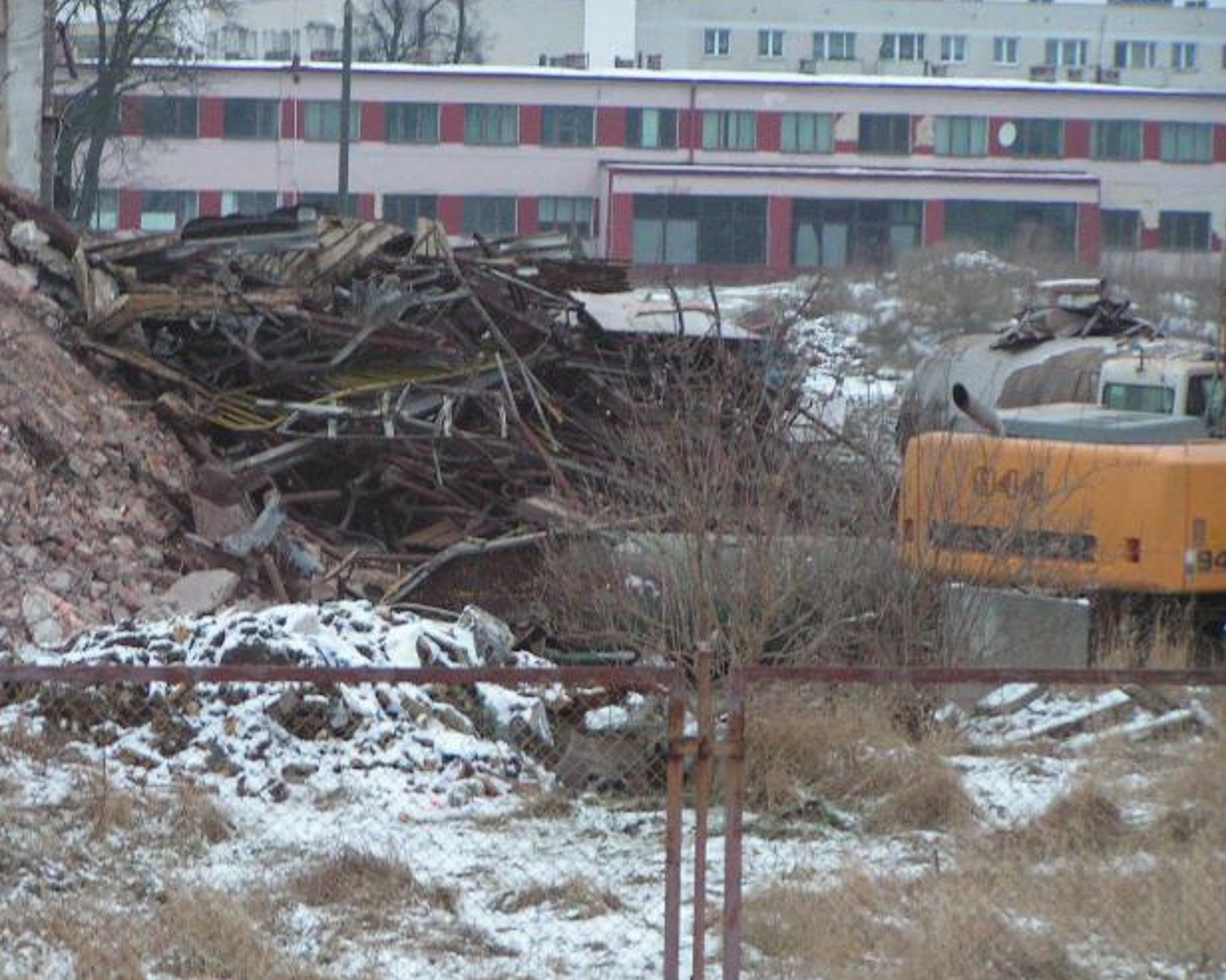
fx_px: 6853
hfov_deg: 10.2
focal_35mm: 189
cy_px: 544
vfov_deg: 8.2
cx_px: 432
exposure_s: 1/15
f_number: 3.2
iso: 200
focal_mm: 24.8
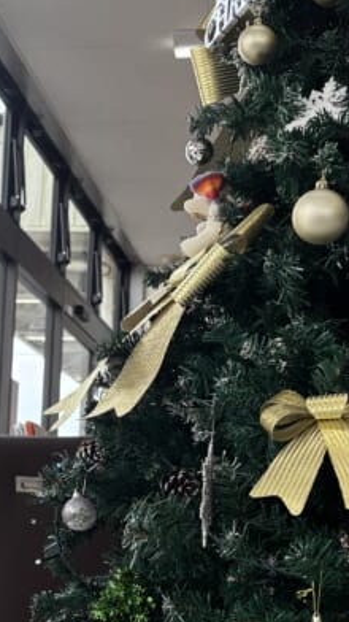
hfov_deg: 16.2
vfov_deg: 28.5
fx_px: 1220
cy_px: 406
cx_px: 97
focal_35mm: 74
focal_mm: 5.96
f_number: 1.6
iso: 50
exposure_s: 1/337
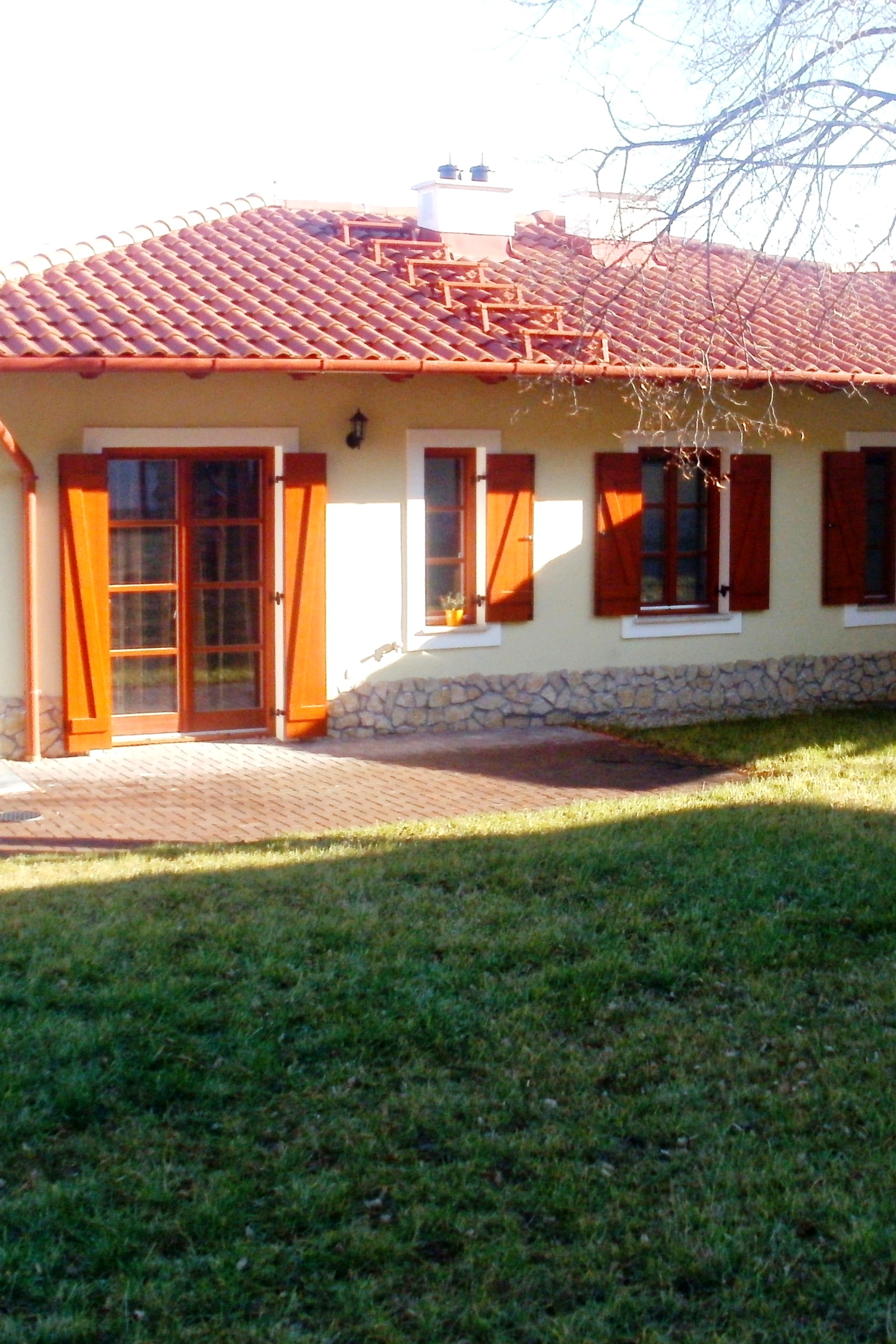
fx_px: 1867
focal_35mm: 50
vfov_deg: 39.6
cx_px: 503
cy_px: 671
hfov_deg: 27.0
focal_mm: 6.3
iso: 200
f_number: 5.6
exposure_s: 1/400
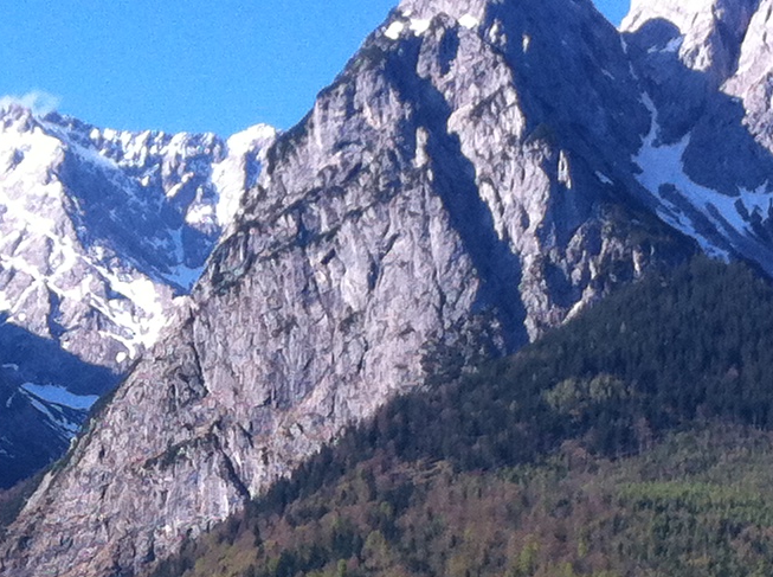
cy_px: 417
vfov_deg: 10.6
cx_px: 139
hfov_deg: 14.1
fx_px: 3098
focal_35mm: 139
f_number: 2.8
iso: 80
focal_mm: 3.85
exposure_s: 1/656
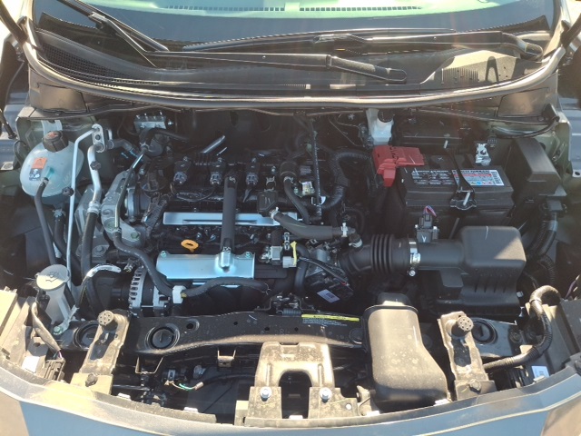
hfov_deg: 69.4
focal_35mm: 25
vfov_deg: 54.9
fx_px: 420
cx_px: 290
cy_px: 218
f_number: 1.8
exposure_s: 1/192
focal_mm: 4.69
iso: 30
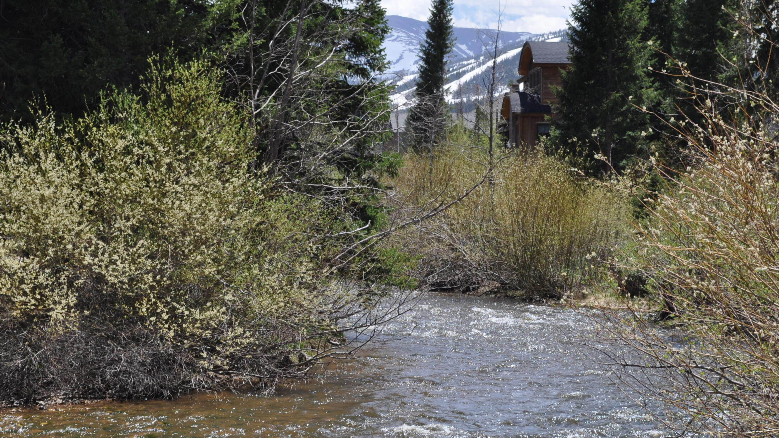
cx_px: 404
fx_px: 2128
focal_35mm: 103
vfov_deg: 11.7
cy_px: 347
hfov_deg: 20.7
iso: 200
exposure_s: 1/320
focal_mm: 48
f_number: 9
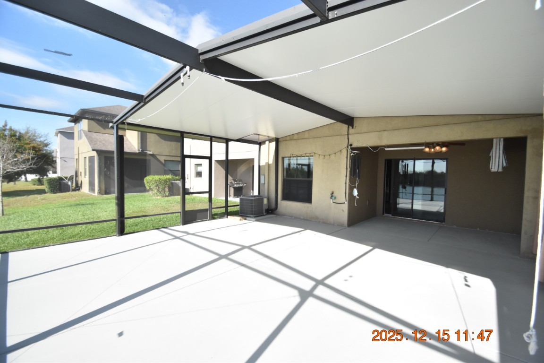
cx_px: 272
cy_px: 182
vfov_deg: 77.3
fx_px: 227
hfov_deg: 100.4
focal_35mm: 15
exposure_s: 1/2000
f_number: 3.5
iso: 800
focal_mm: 10
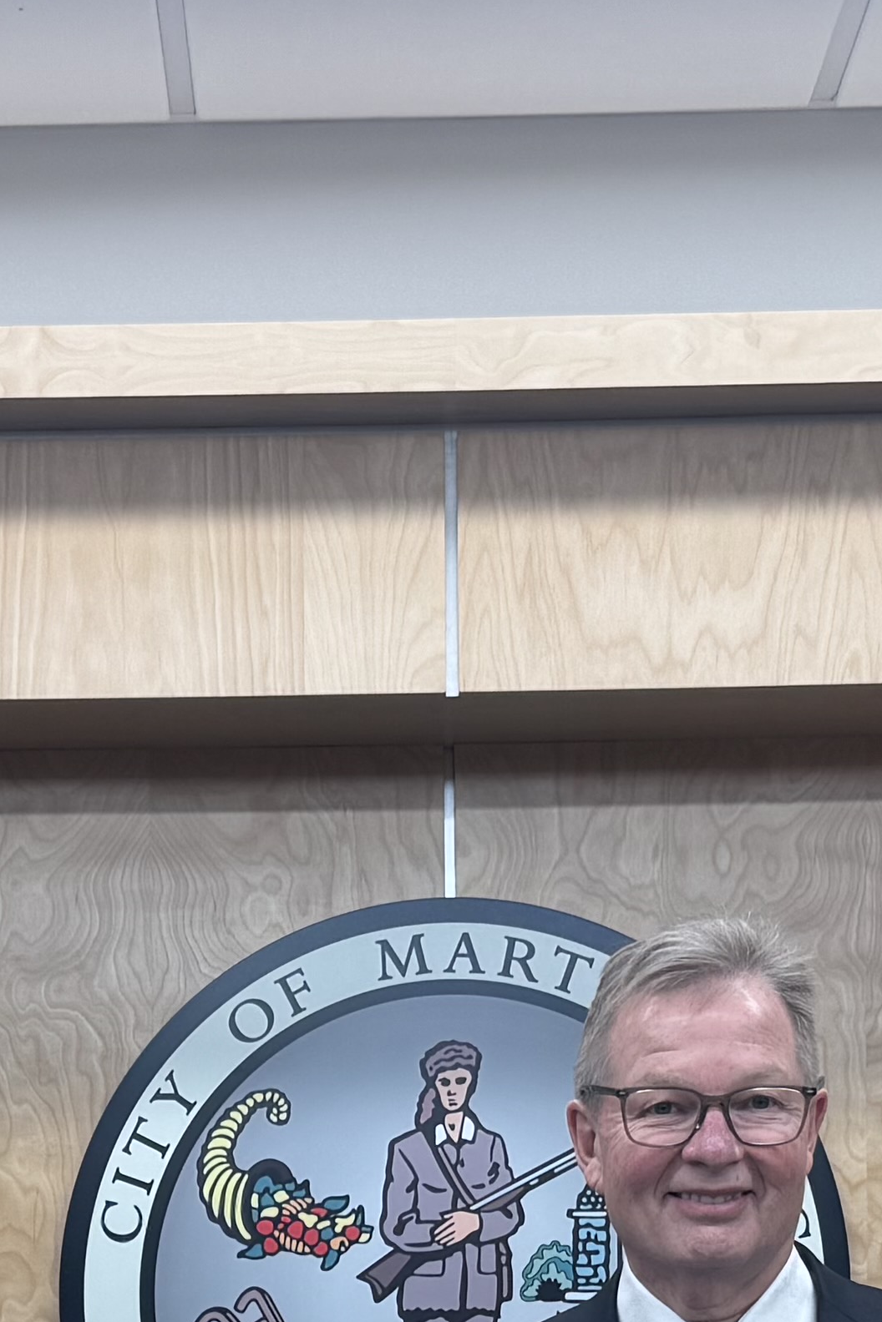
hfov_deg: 15.2
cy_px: 1537
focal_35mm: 90
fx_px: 3307
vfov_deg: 21.2
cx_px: 286
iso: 80
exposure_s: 1/120
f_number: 1.78
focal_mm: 6.76
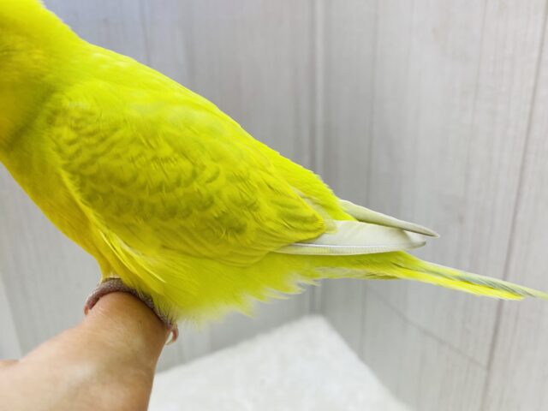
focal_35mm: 25
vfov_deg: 54.9
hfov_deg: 69.4
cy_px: 206
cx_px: 274
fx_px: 396
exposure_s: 1/100
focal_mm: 4.25
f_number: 1.8
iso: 50
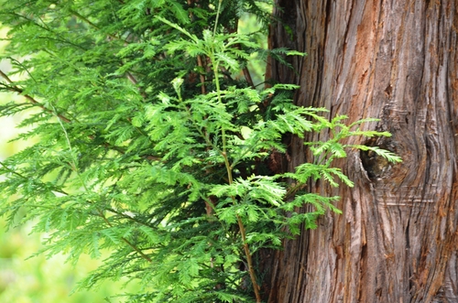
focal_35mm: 255
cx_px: 229
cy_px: 152
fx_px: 3237
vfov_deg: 5.4
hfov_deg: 8.1
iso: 220
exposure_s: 1/60
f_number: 5.6
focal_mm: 170
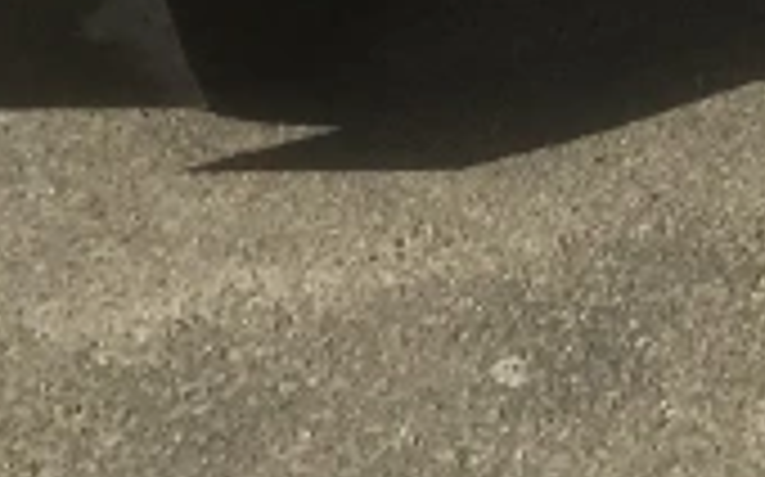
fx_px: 2917
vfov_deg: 9.0
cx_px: 1521
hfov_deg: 13.0
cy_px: -369
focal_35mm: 140
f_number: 1.8
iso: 20
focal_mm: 3.99
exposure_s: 1/2817
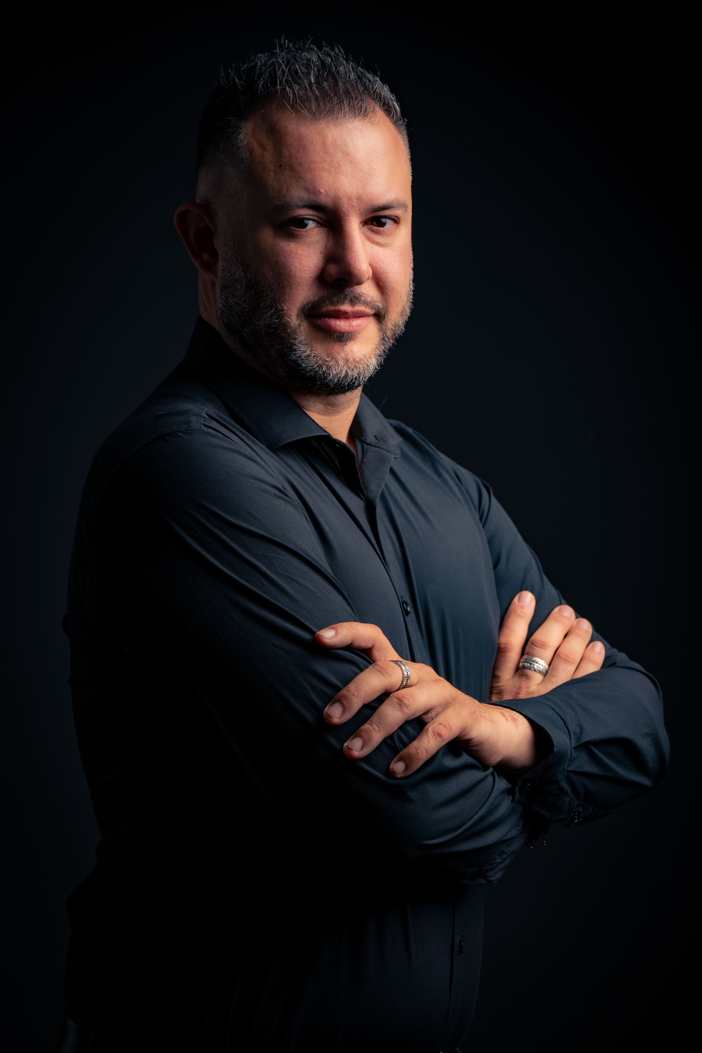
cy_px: 526
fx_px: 3071
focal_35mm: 105
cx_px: 351
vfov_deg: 19.5
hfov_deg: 13.0
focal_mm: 105
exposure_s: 1/125
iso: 100
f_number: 8
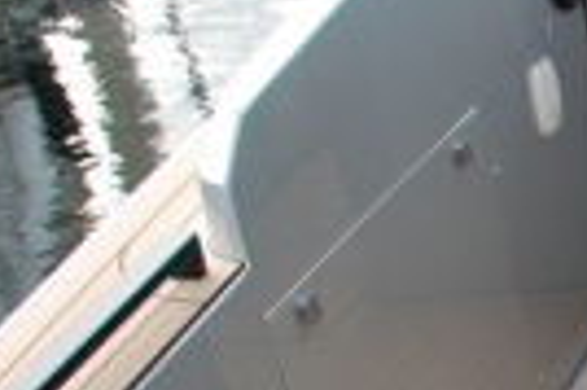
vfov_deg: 11.6
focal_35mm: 111
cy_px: 635
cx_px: 1148
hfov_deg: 15.2
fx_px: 1808
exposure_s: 1/160
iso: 200
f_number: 6.3
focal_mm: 18
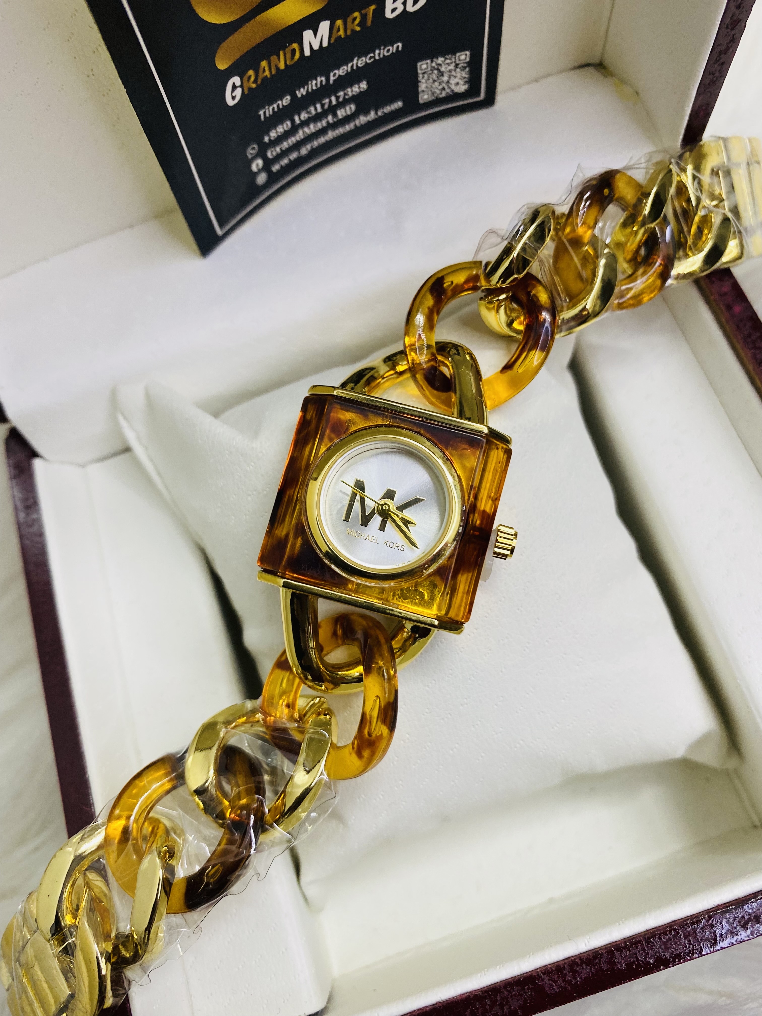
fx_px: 763
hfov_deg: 53.1
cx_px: 381
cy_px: 508
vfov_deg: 67.3
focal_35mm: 26
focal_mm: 4.25
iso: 100
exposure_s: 1/100
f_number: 1.8
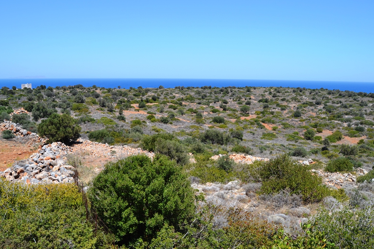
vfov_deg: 47.9
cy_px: 124
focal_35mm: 27
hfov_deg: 67.4
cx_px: 187
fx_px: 281
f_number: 8
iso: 100
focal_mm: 18
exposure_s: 1/250
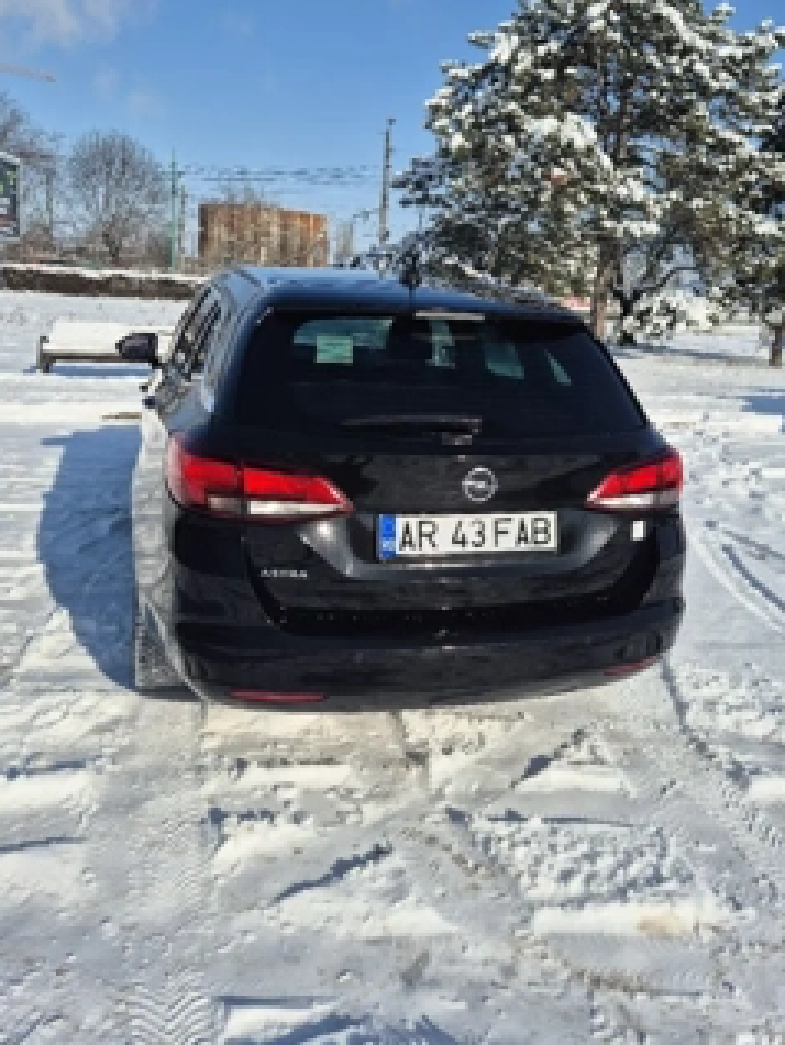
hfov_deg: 48.1
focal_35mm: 29
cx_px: 445
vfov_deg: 61.1
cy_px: 412
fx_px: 876
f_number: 1.8
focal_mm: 5.4
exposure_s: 1/3333
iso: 25
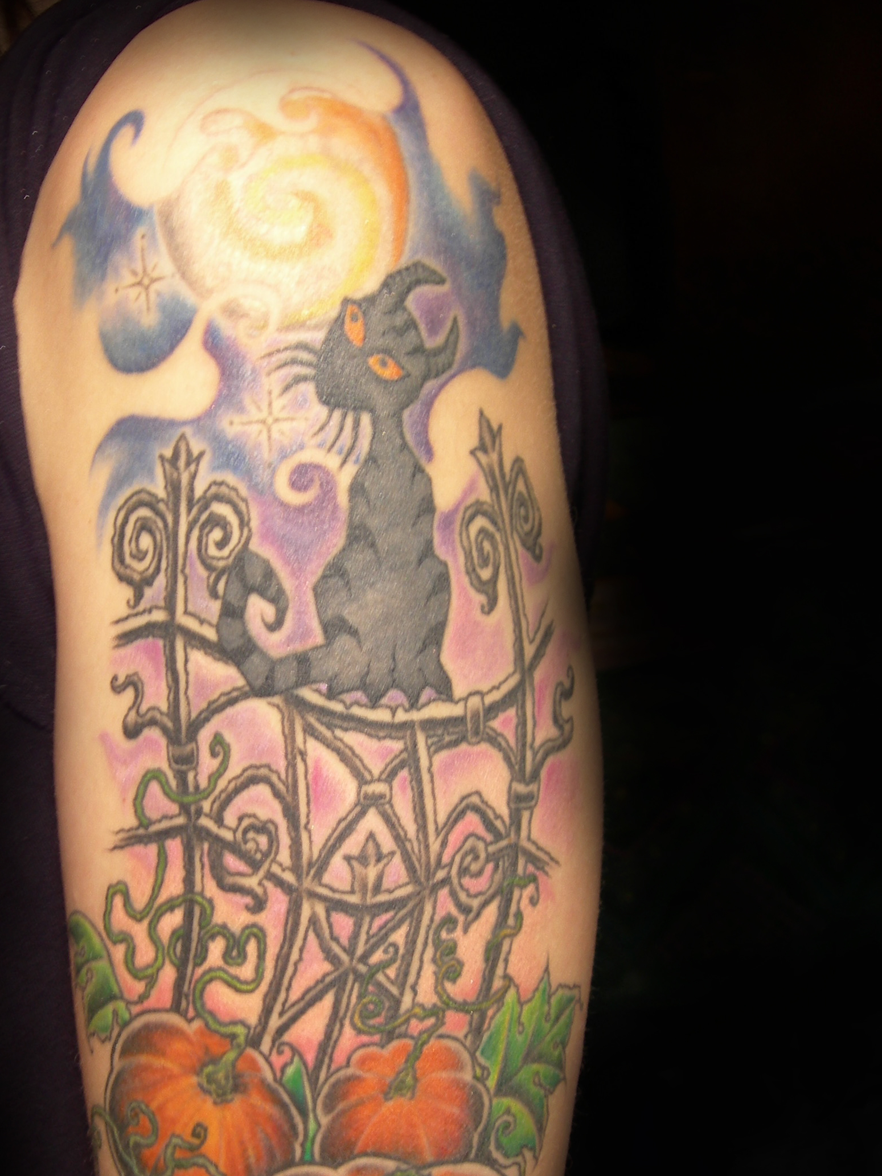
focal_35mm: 61
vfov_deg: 31.5
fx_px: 2072
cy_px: 769
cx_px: 280
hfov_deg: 23.9
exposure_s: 1/14.7
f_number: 2.9
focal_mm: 8.5
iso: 50
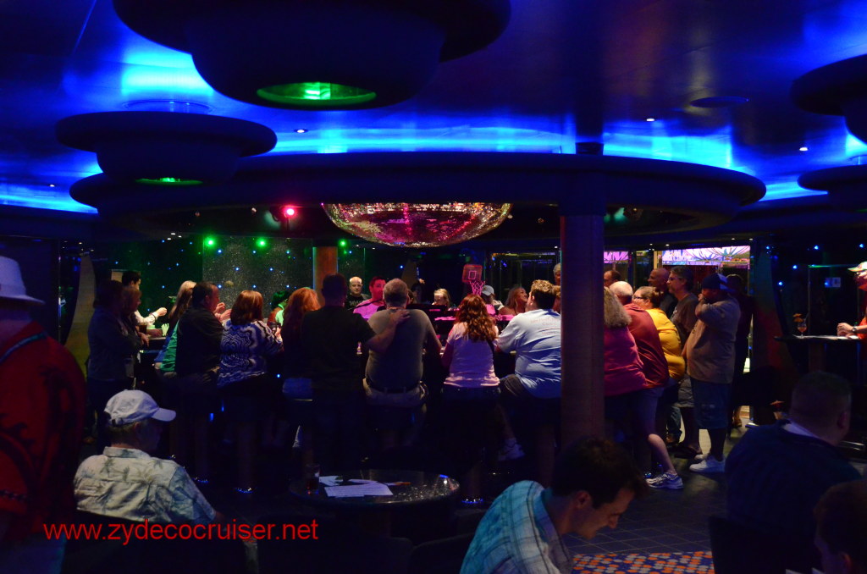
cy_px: 287
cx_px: 434
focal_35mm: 40
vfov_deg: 32.9
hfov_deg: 48.0
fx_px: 973
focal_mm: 27
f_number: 4
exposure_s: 1/100
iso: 6400
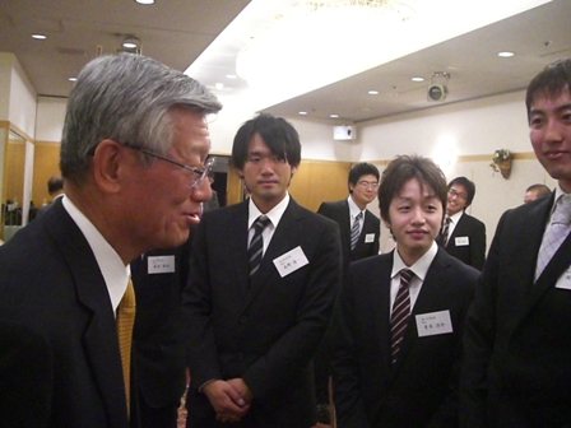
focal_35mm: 38
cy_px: 214
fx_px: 627
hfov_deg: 49.0
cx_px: 286
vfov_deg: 37.7
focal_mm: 7.9
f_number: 2.8
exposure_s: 1/160
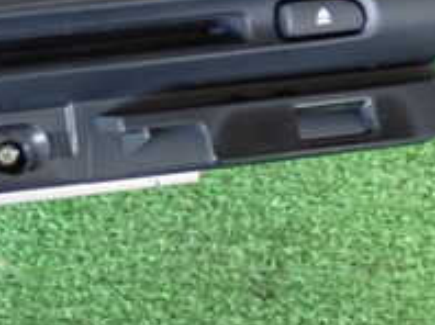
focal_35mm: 97
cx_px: -130
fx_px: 1217
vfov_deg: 15.1
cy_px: 57
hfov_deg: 18.8
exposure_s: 1/30
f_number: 2.4
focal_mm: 5.79
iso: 250
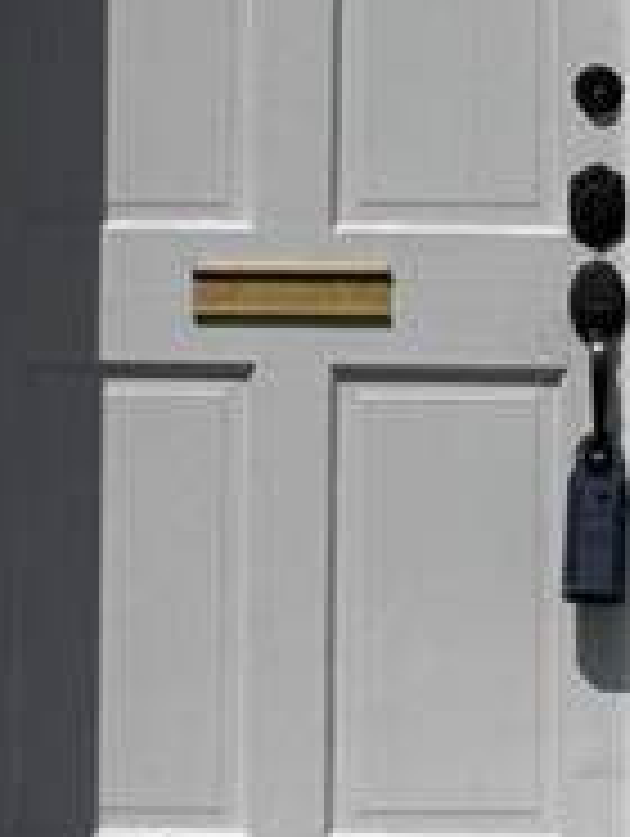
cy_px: -9
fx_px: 4794
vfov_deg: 9.9
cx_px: 387
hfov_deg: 7.5
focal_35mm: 198
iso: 50
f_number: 1.78
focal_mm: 6.76
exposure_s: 1/15385
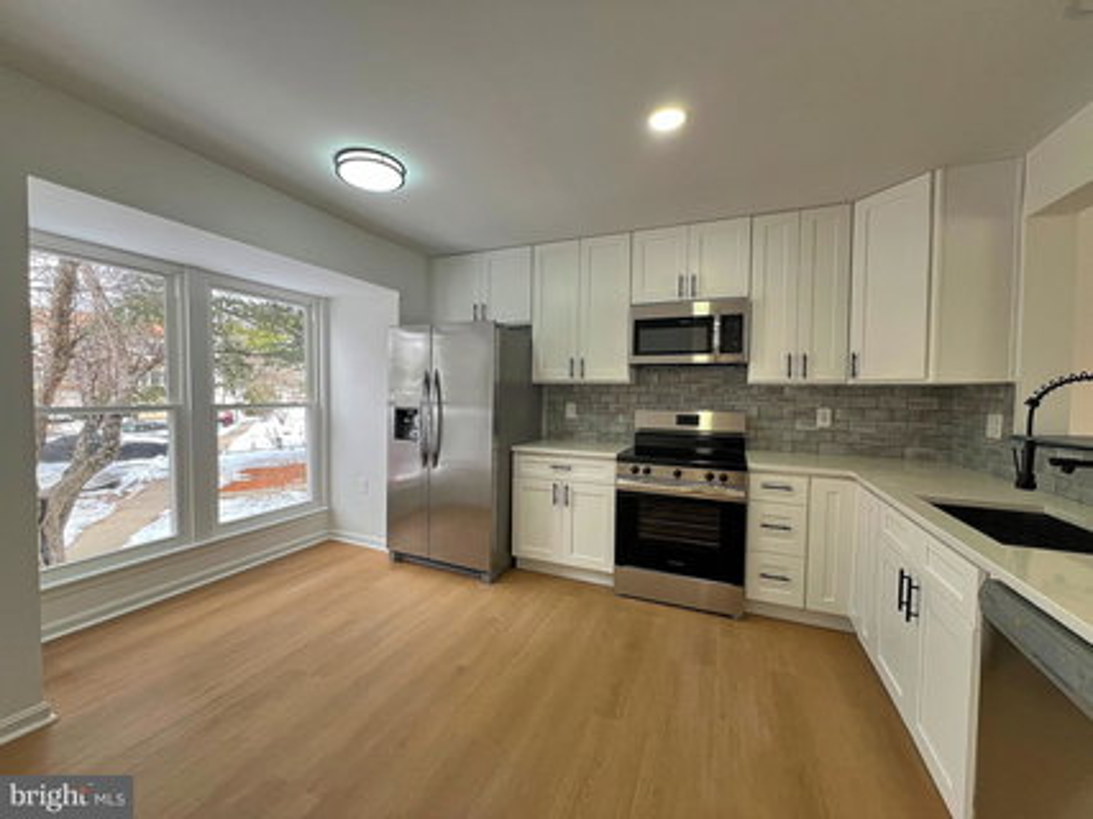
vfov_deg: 89.9
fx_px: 410
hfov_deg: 106.2
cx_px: 546
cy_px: 410
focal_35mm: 13
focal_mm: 1.6
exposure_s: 1/99
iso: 64
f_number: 1.8
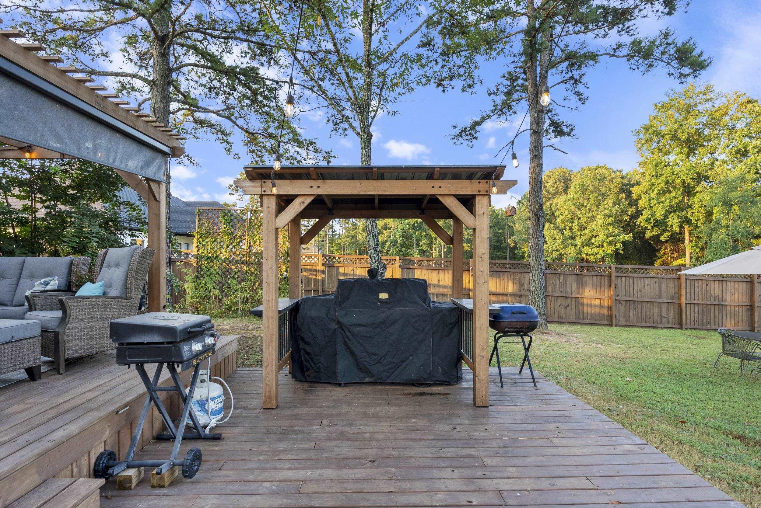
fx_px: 423
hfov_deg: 83.9
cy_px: 254
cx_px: 380
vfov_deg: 62.0
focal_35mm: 20
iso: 640
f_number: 9
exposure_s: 1/50
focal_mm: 20
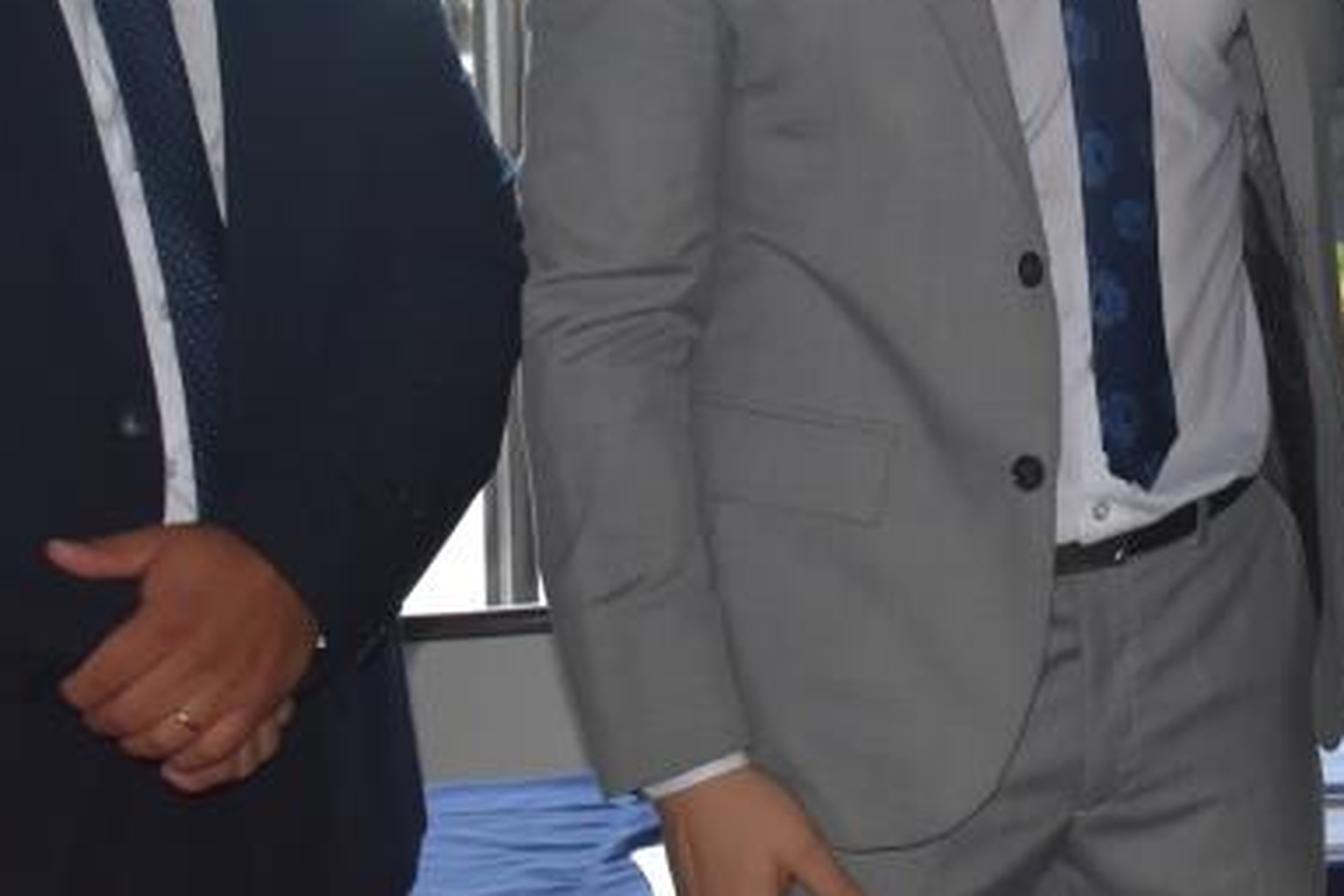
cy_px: -61
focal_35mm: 104
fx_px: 3882
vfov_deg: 12.9
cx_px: 1253
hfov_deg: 19.2
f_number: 5.6
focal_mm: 26
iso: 1250
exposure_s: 1/125
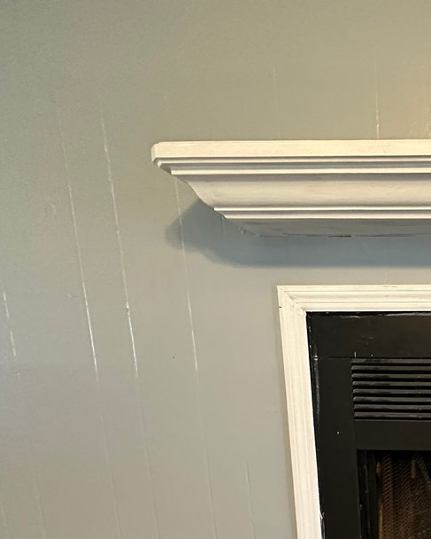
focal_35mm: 34
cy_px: 489
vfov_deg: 47.3
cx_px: 515
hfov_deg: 34.8
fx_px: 542
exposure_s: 1/60
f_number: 2.2
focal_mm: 2.22
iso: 500
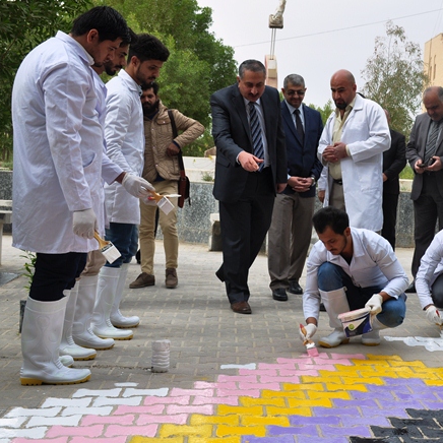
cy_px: 206
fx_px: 912
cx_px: 349
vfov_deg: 27.3
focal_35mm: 63
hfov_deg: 26.8
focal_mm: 30
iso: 200
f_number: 10
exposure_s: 1/200
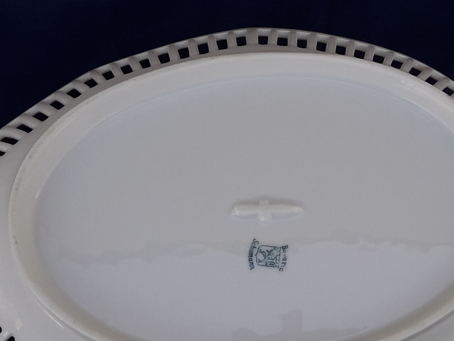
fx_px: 669
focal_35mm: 51
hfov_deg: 37.4
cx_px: 257
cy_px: 193
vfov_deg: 28.5
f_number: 1.9
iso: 40
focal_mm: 3.7
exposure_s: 1/476
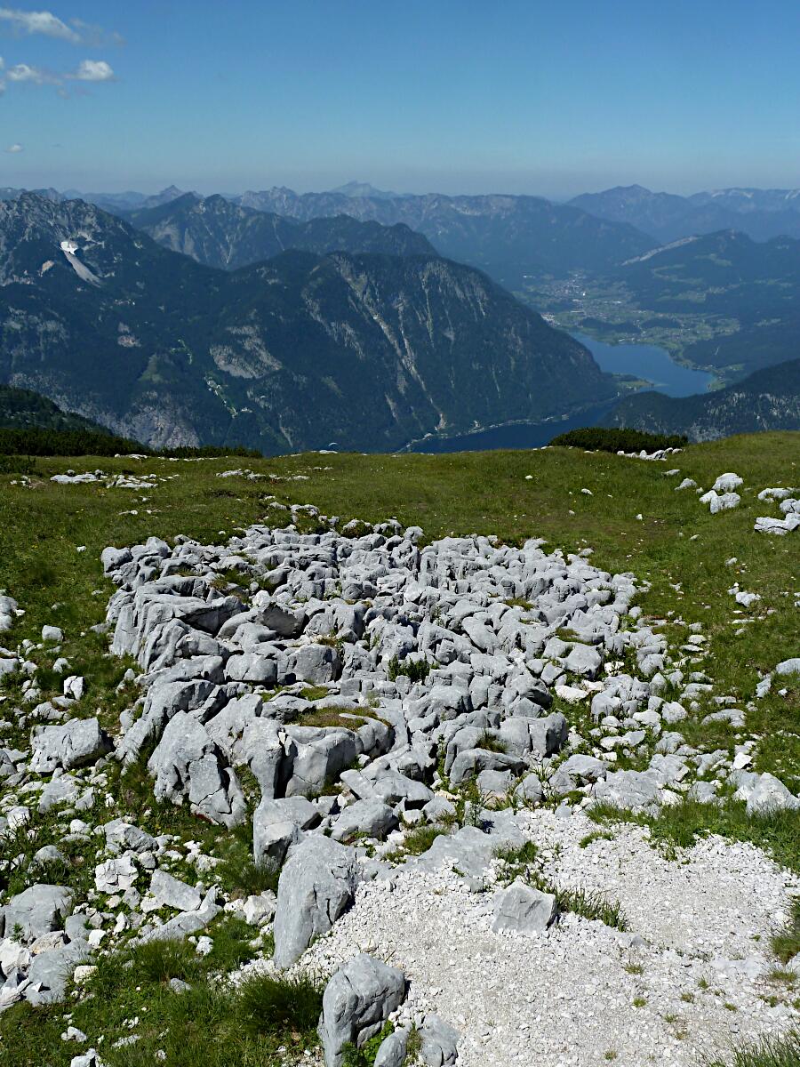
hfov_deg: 44.2
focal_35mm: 32
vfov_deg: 56.8
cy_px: 534
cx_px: 400
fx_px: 986
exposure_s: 1/500
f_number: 5.6
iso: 80
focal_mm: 5.3
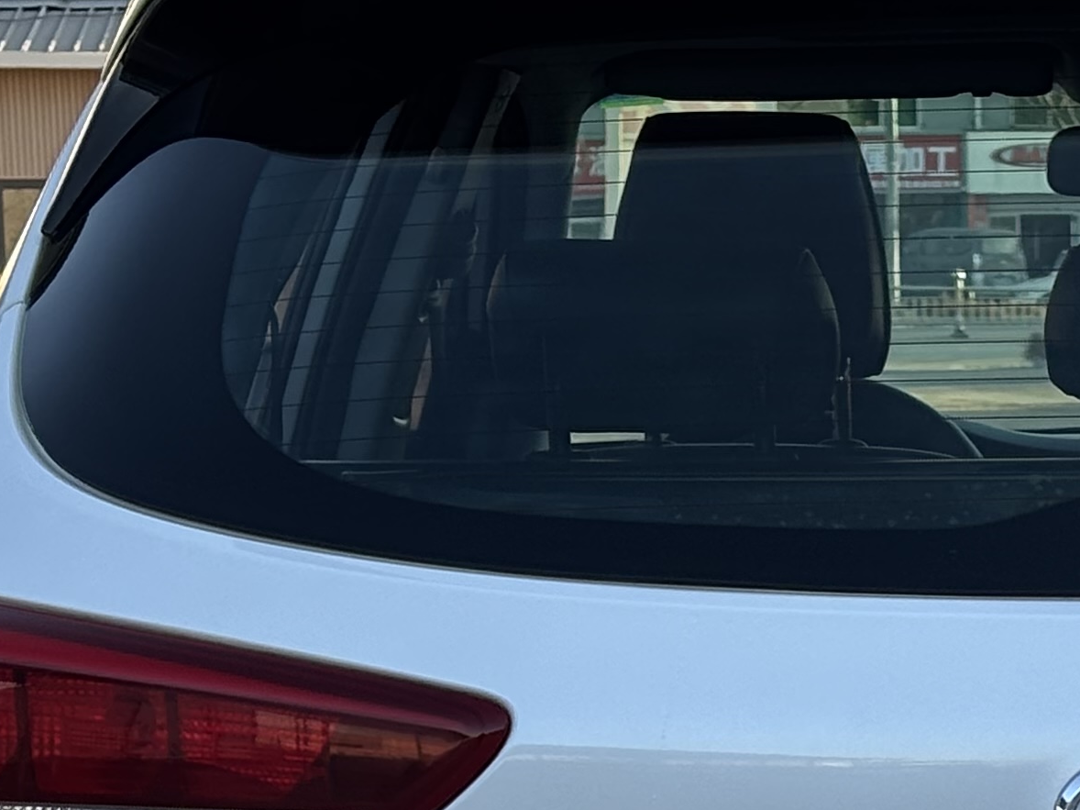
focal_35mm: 178
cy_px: 1063
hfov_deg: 10.9
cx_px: 1220
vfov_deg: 8.2
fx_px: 5552
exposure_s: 1/419
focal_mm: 5.96
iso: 32
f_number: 1.6
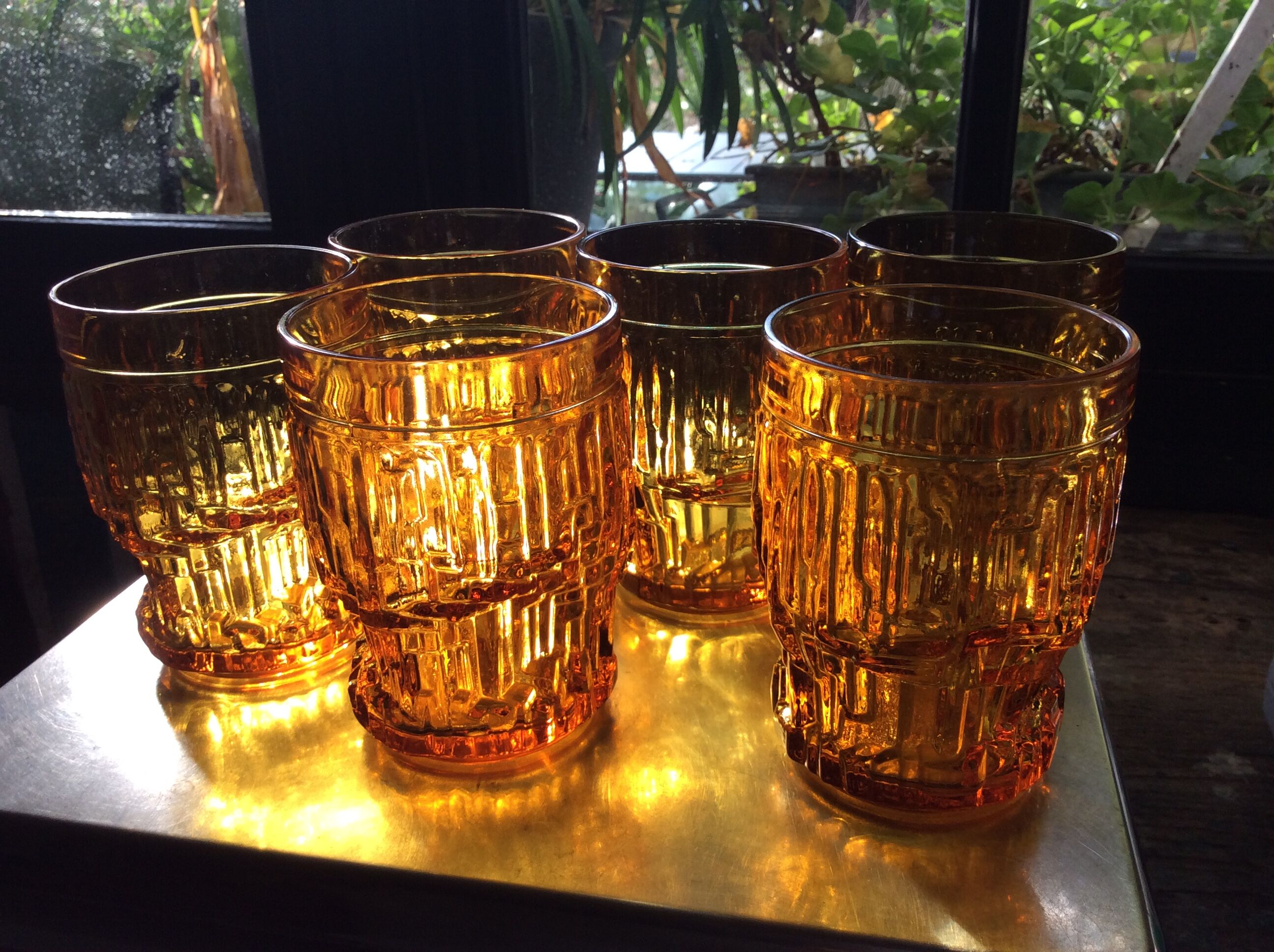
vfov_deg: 44.1
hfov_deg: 56.9
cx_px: 637
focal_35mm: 32
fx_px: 1176
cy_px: 476
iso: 32
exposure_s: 1/100
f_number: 2.4
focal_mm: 3.3
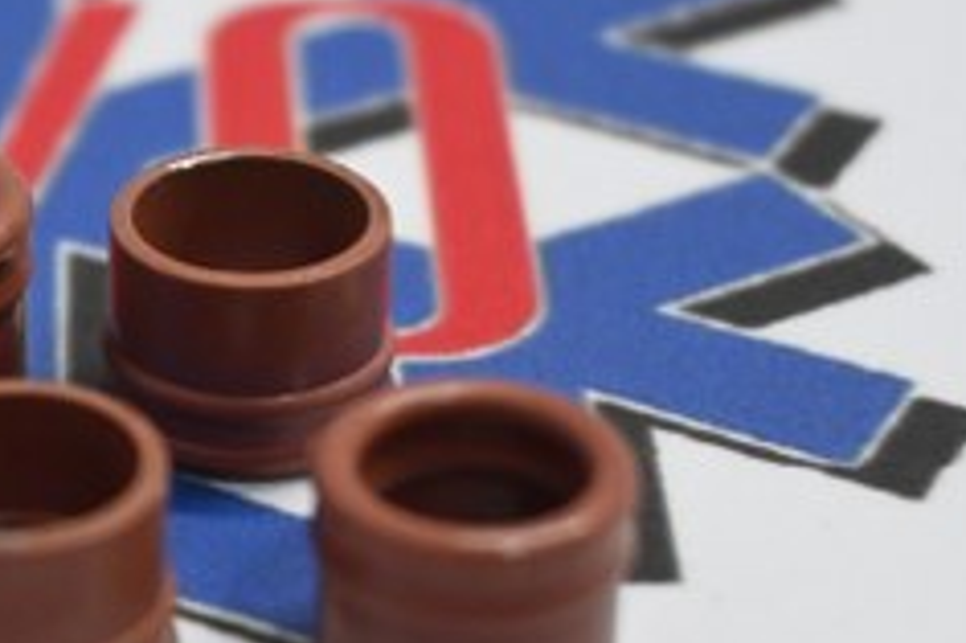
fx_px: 3888
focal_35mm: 145
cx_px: 29
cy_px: 307
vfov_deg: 9.4
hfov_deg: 14.0
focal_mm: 38
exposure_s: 1/125
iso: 1800
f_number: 5.6
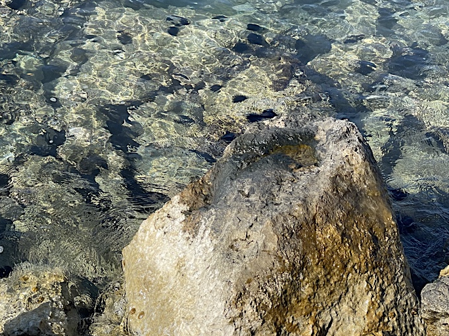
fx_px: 1012
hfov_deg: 24.9
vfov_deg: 18.8
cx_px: 149
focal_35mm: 78
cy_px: 91
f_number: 2
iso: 25
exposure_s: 1/695
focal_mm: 6
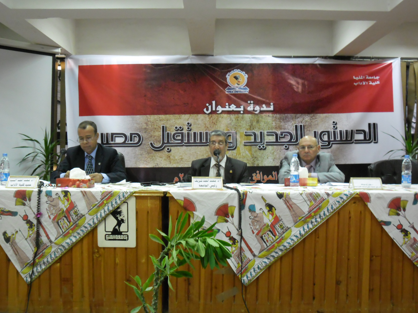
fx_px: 447
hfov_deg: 50.1
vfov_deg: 38.7
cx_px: 209
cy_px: 156
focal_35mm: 37
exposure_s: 1/13
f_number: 4
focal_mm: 6.6
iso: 400
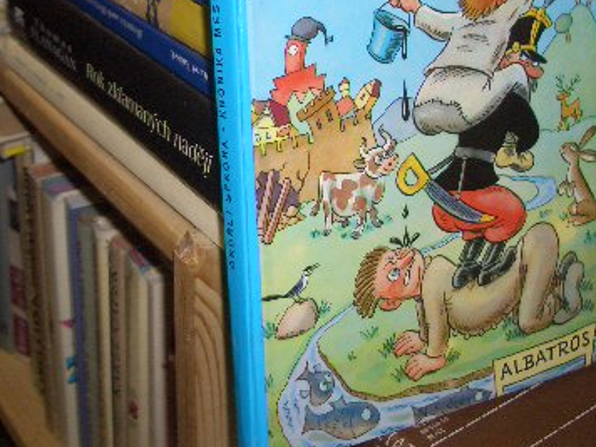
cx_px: 291
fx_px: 1085
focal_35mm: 63
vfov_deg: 23.1
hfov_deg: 30.7
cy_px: 114
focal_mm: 5.8
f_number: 2.6
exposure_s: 1/60
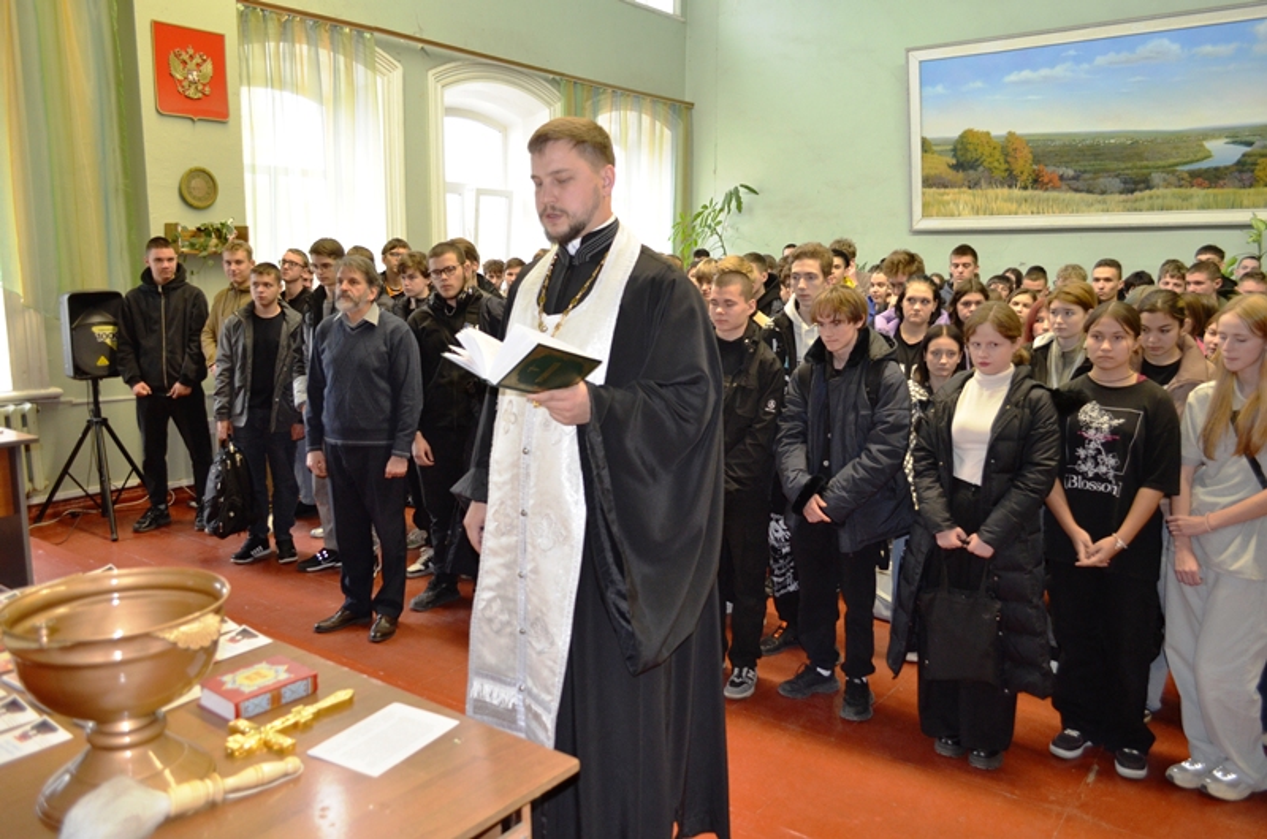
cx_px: 634
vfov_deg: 47.7
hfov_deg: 67.5
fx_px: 948
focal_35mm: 27
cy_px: 420
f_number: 3.5
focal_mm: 18
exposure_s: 1/60
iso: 800
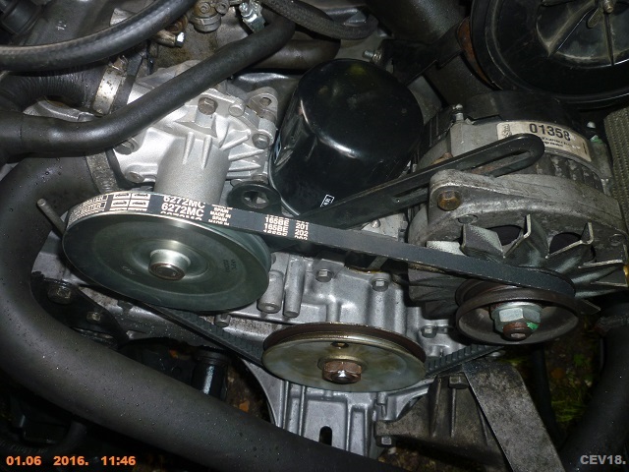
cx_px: 314
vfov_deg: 48.2
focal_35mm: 29
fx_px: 527
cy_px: 236
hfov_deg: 61.7
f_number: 3.3
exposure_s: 1/60
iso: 100
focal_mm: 5.2
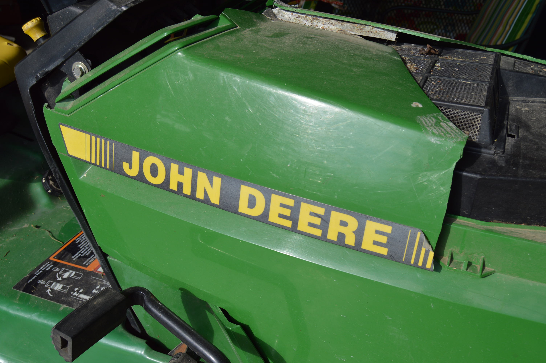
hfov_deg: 49.6
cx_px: 273
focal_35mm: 39
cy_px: 182
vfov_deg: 34.1
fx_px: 591
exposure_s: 1/320
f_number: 6.3
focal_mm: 26
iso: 100
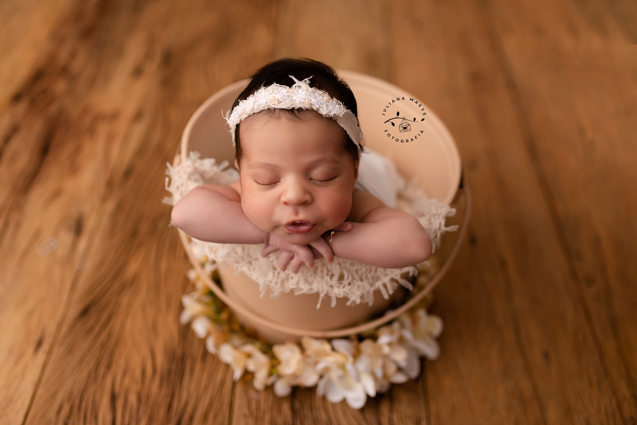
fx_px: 619
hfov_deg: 54.4
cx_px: 318
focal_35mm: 35
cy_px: 212
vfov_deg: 37.9
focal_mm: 35
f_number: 2
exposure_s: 1/200
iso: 100
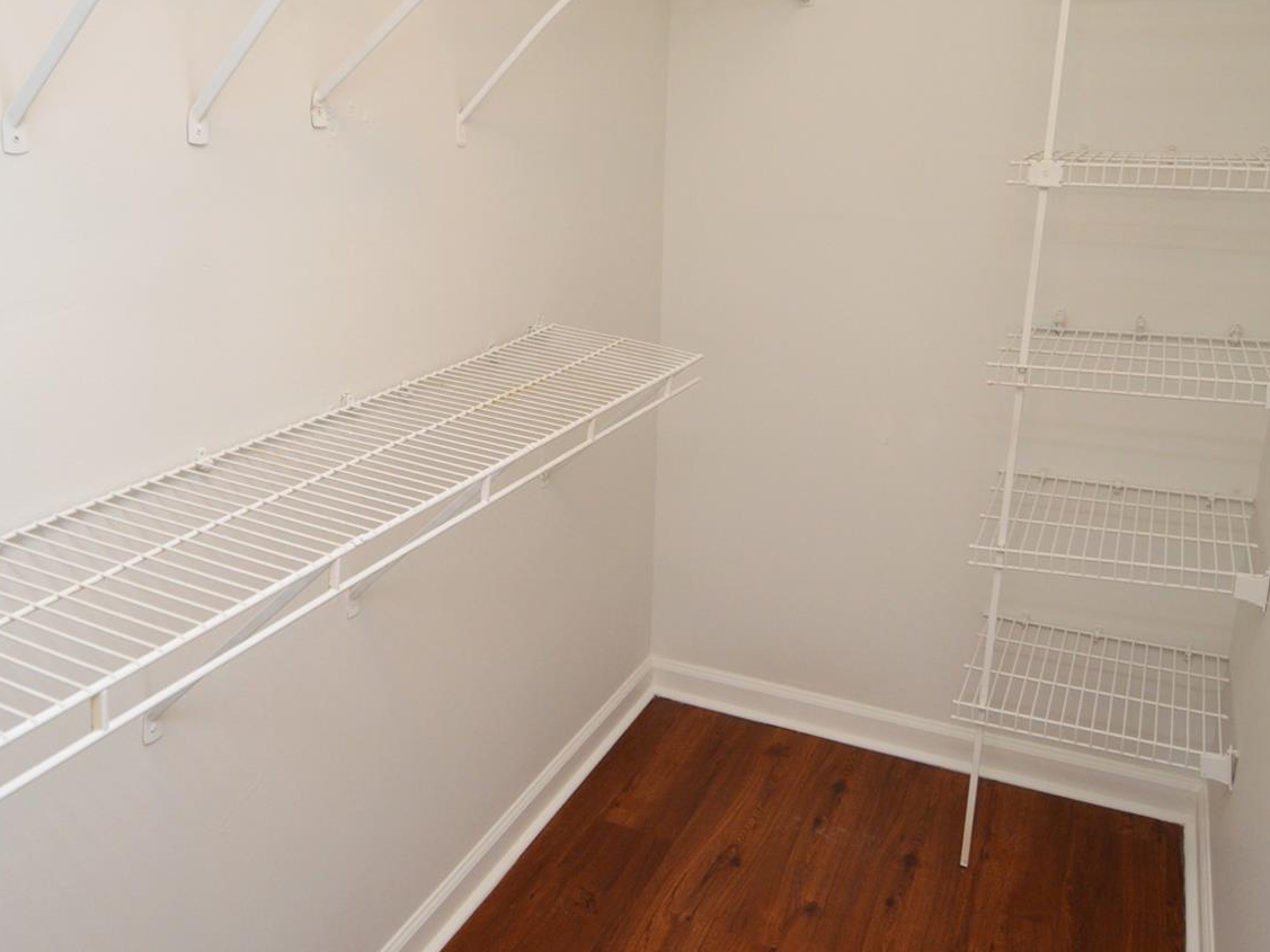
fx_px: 1126
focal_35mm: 31
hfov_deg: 58.5
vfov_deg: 45.7
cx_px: 527
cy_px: 397
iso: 720
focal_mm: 15
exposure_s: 1/60
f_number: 4
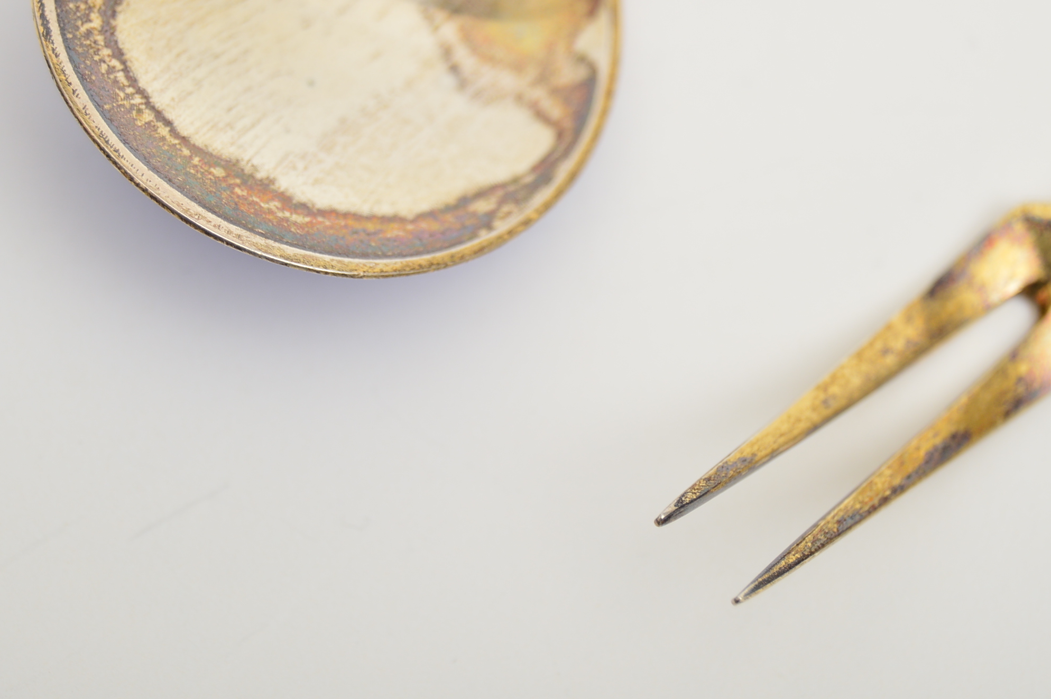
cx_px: 504
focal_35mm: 118
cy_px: 190
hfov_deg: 17.4
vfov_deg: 11.6
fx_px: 3442
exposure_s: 1/160
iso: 100
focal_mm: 52
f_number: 5.6
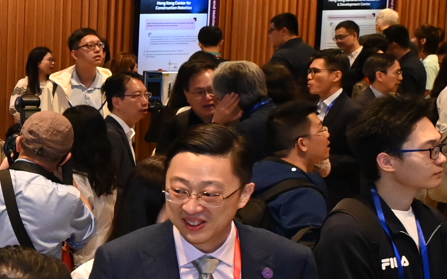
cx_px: -286
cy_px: 223
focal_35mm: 116
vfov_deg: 11.3
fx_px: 1413
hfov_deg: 16.0
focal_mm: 24
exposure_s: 1/100
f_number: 6.3
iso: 4000
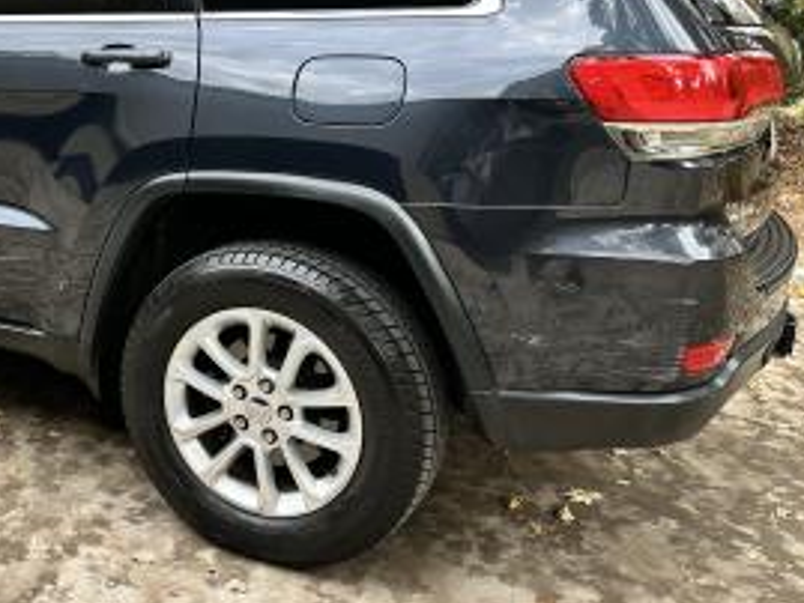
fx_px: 1046
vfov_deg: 31.9
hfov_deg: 39.6
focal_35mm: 45
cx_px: 114
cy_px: 191
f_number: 1.78
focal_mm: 6.86
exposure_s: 1/213
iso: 64
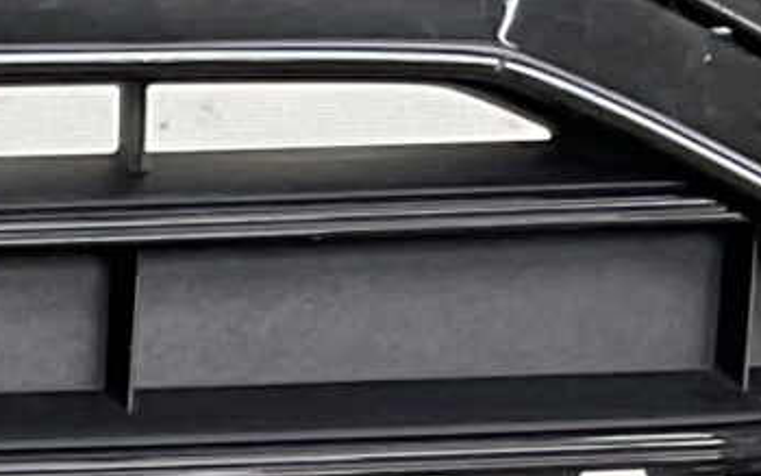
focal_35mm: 225
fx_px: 4668
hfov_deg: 8.2
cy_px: 1267
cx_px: -1352
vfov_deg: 5.6
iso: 25
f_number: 1.8
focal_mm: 3
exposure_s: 1/100
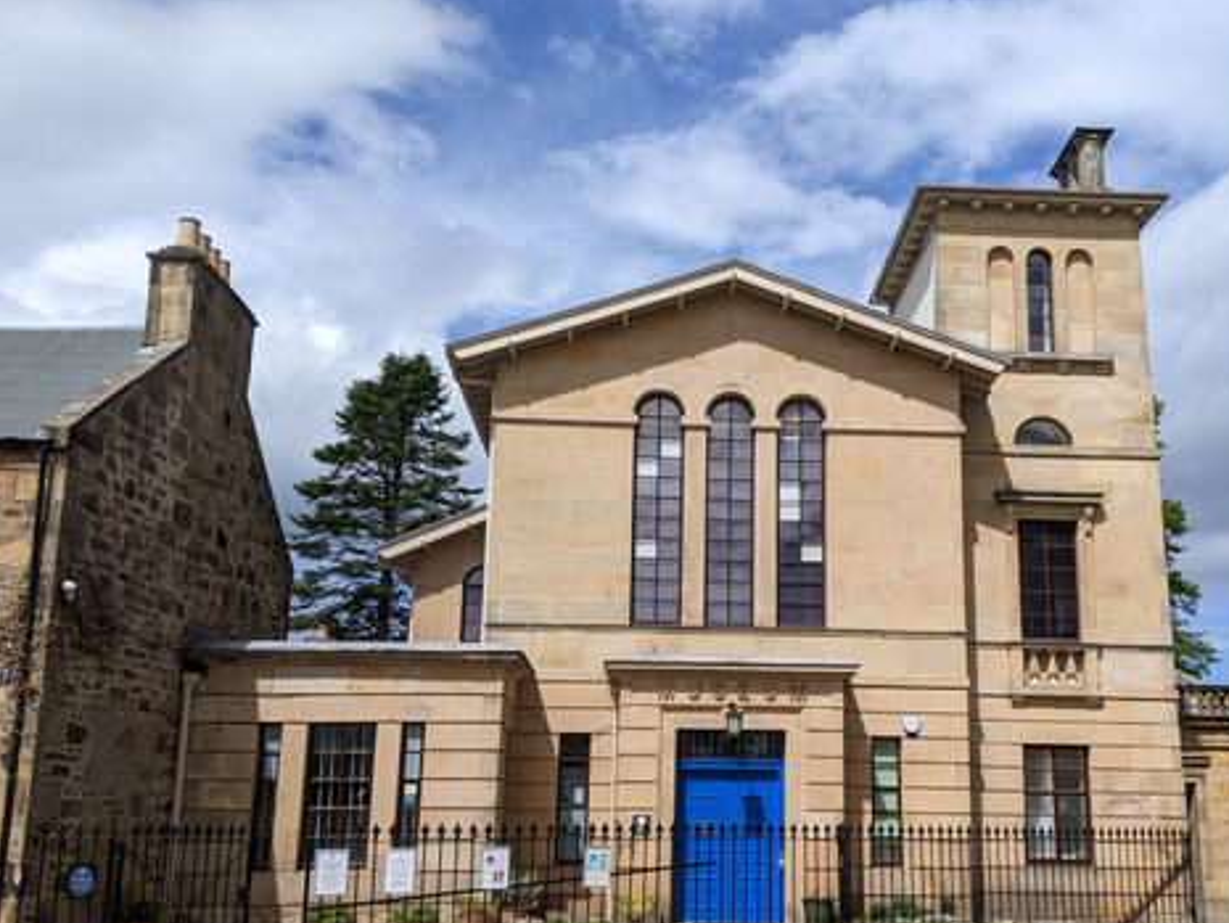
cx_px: 732
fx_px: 1278
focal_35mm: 36
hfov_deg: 51.0
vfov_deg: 39.6
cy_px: 522
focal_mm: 4.44
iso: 62
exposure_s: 1/5882
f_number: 1.8
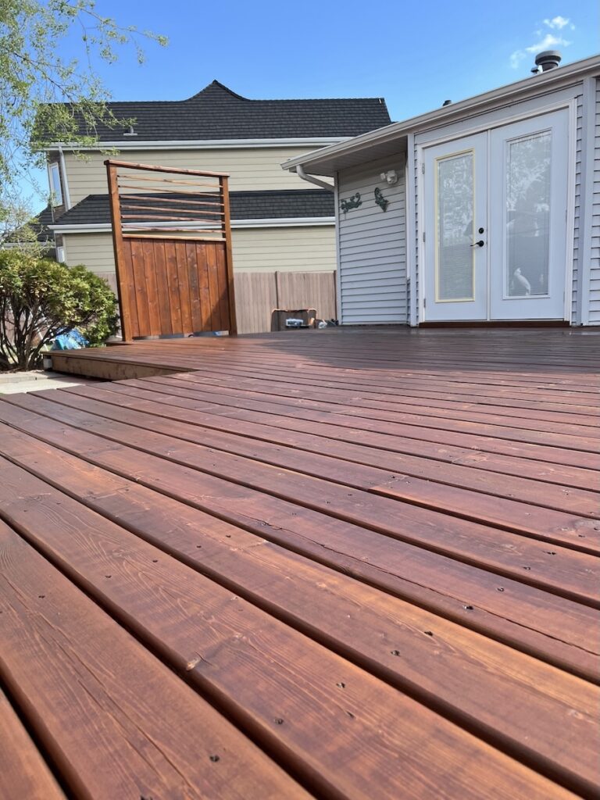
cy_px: 400
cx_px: 300
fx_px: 601
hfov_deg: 53.1
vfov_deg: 67.3
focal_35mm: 26
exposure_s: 1/965
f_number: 1.5
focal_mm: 5.7
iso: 50
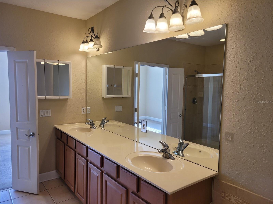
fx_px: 205
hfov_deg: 67.3
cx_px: 136
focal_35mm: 26
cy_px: 102
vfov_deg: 53.1
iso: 64
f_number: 1.8
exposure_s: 1/120
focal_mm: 5.4
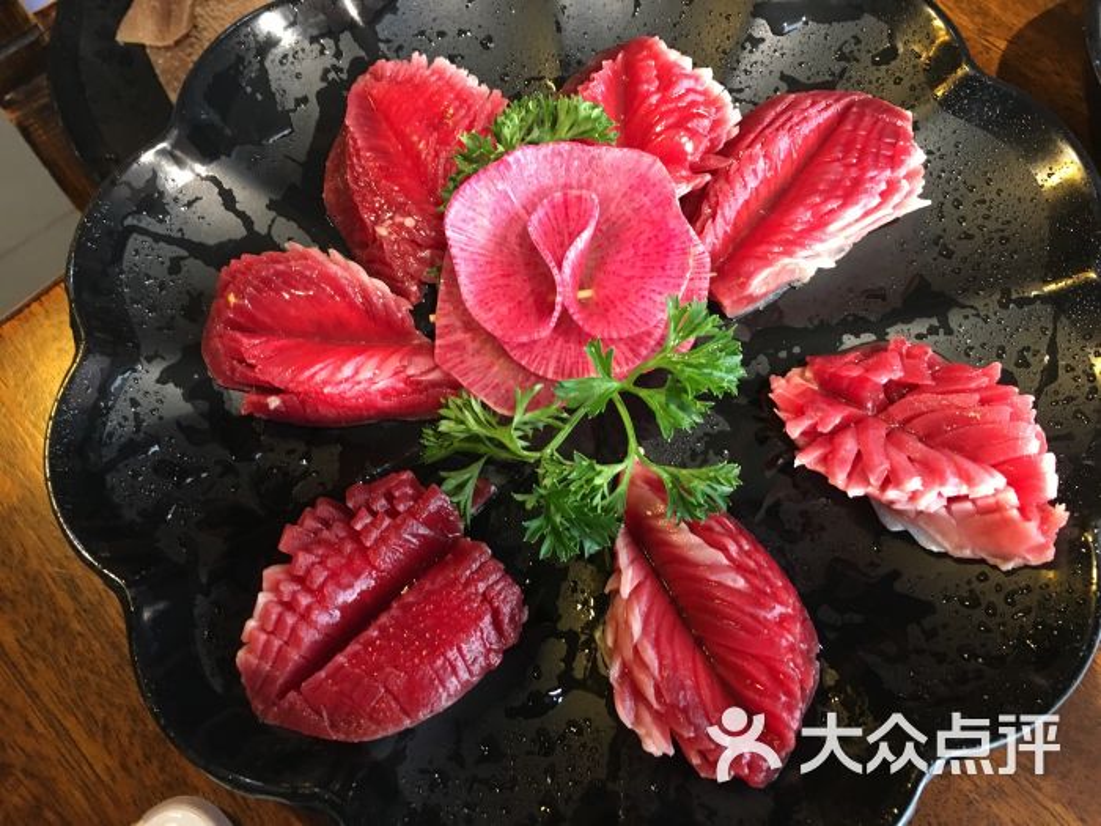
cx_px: 550
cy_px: 413
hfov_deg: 61.7
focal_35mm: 29
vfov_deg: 48.2
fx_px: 922
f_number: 2.2
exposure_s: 1/20
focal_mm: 4.15
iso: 200
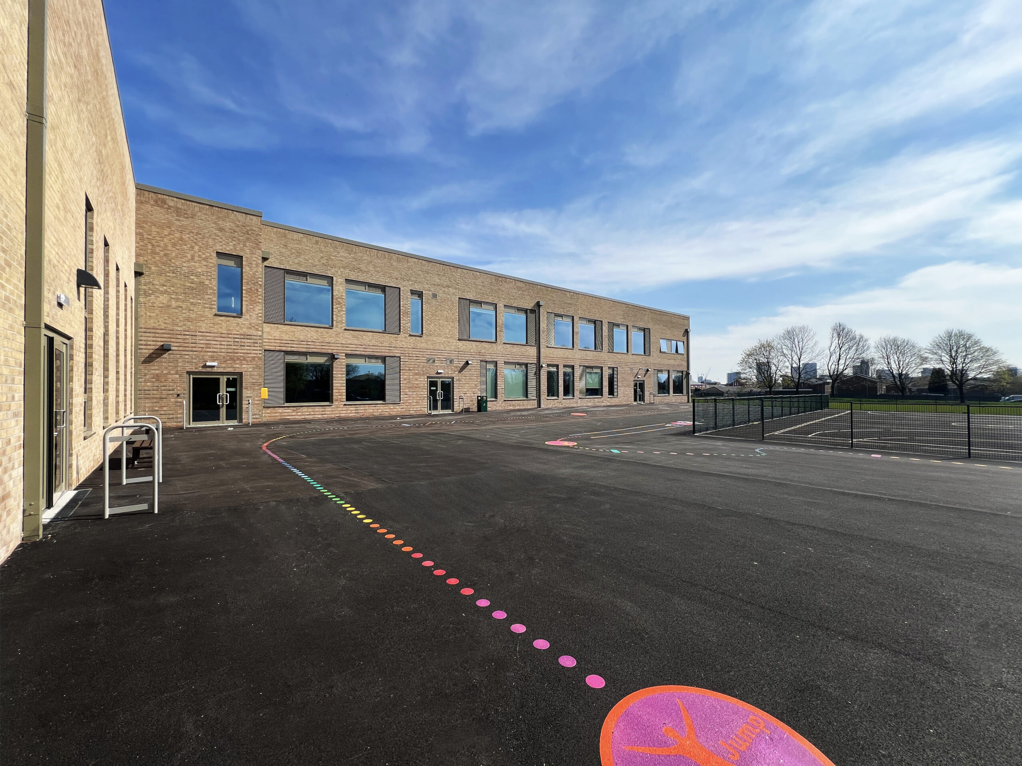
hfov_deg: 106.2
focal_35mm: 13
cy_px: 383
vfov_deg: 89.9
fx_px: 384
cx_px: 511
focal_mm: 1.57
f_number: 1.8
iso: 32
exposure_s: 1/1698
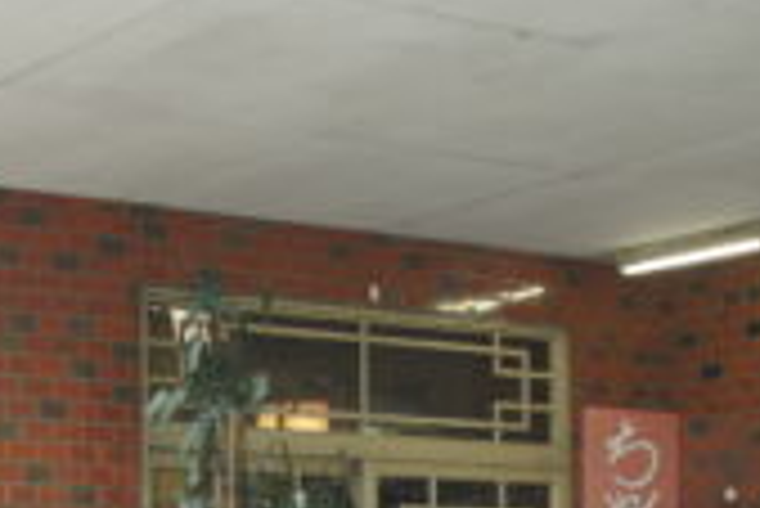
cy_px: 636
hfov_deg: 20.4
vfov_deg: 13.5
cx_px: 67
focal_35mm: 98
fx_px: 2071
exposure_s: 1/100
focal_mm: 24
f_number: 5.6
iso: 250
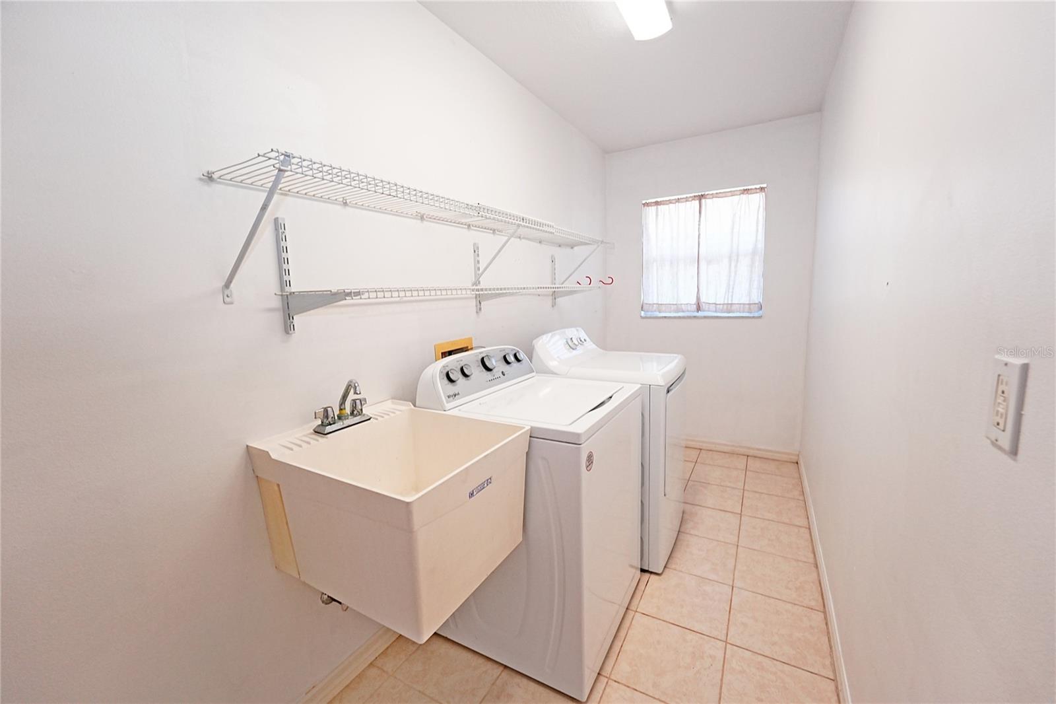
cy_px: 352
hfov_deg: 104.3
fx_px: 411
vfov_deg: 81.2
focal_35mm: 14
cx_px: 528
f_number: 8
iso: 1250
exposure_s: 1/100
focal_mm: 14
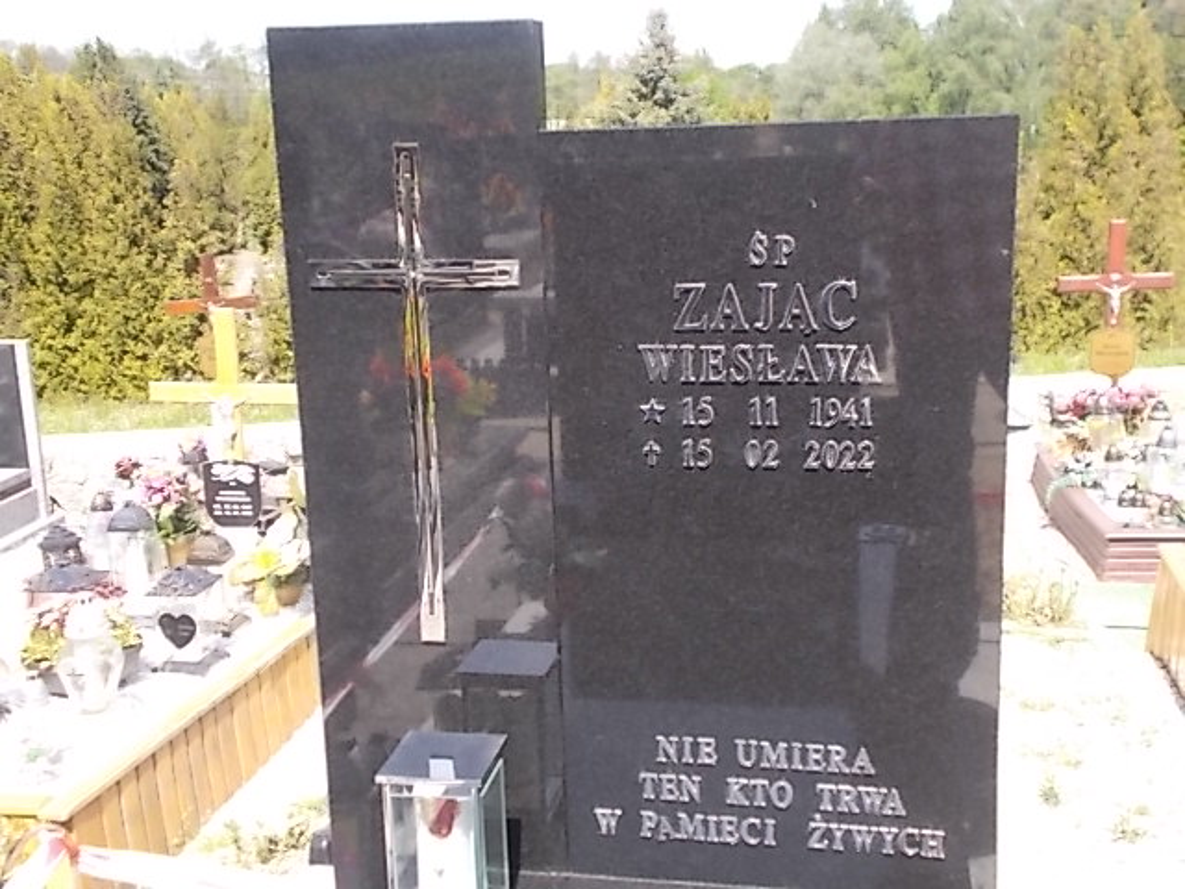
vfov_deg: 32.9
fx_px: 1506
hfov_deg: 42.9
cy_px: 444
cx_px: 592
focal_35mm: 44
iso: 80
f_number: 4.2
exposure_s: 1/160
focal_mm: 7.9
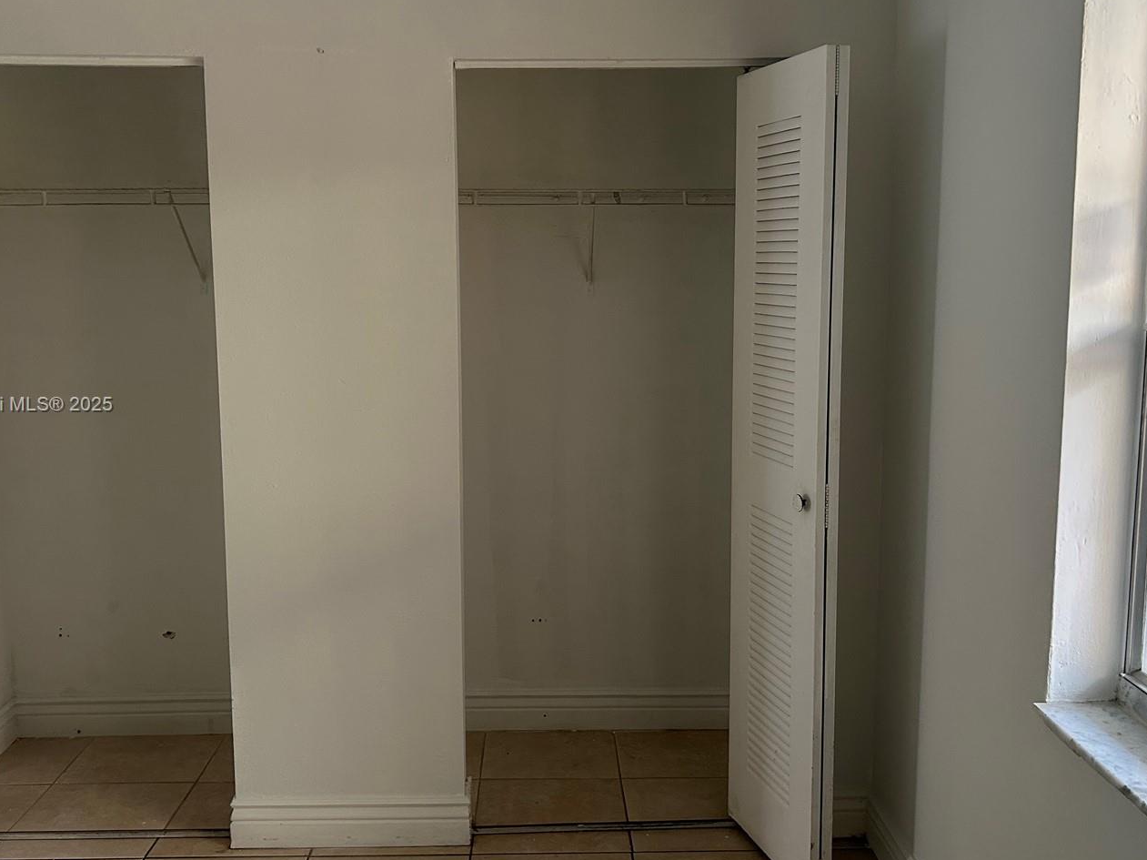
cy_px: 406
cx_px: 549
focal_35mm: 33
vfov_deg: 42.9
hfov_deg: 55.3
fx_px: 1093
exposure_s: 1/60
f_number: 1.5
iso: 160
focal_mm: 5.7
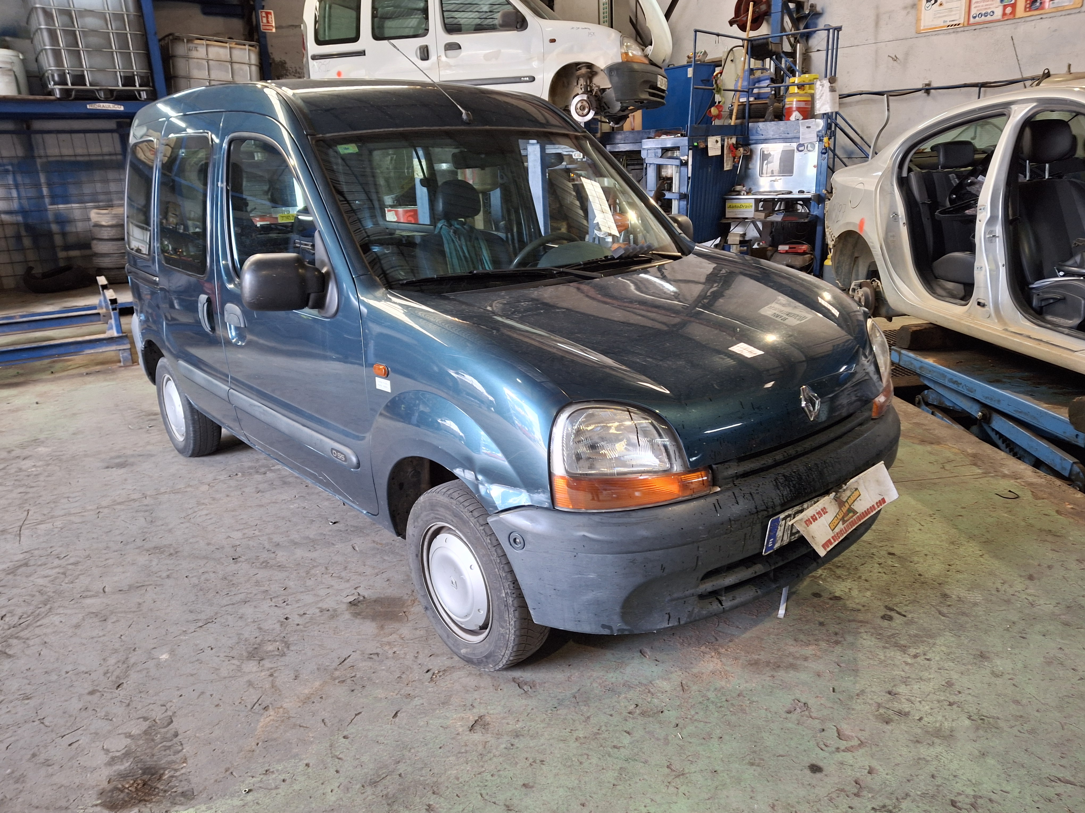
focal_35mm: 25
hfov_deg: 69.4
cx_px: 542
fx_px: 784
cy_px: 406
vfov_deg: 54.9
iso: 160
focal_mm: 4.69
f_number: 1.8
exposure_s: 1/50
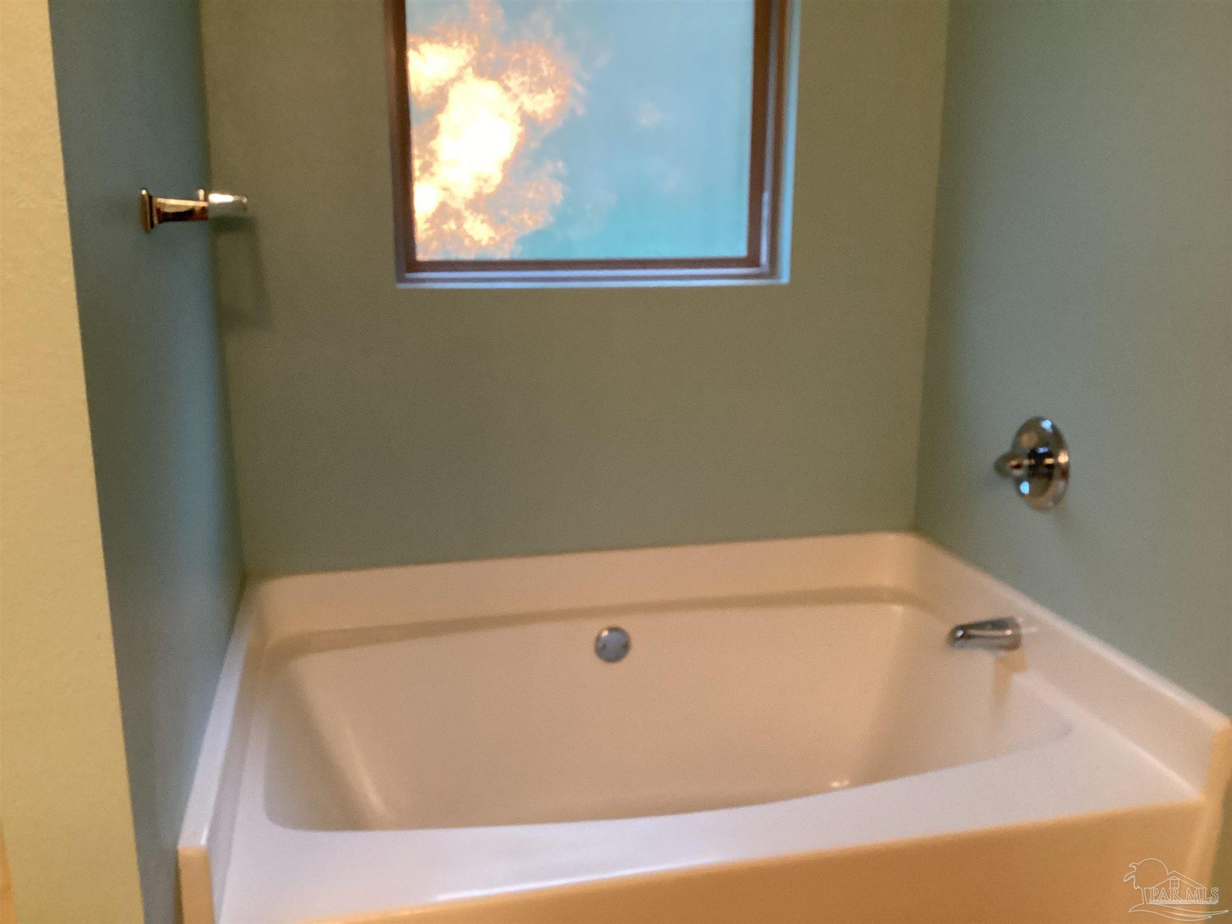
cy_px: 462
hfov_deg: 58.4
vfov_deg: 45.4
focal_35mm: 31
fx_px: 1103
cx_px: 616
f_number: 2.4
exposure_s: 1/40
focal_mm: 3.3
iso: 320
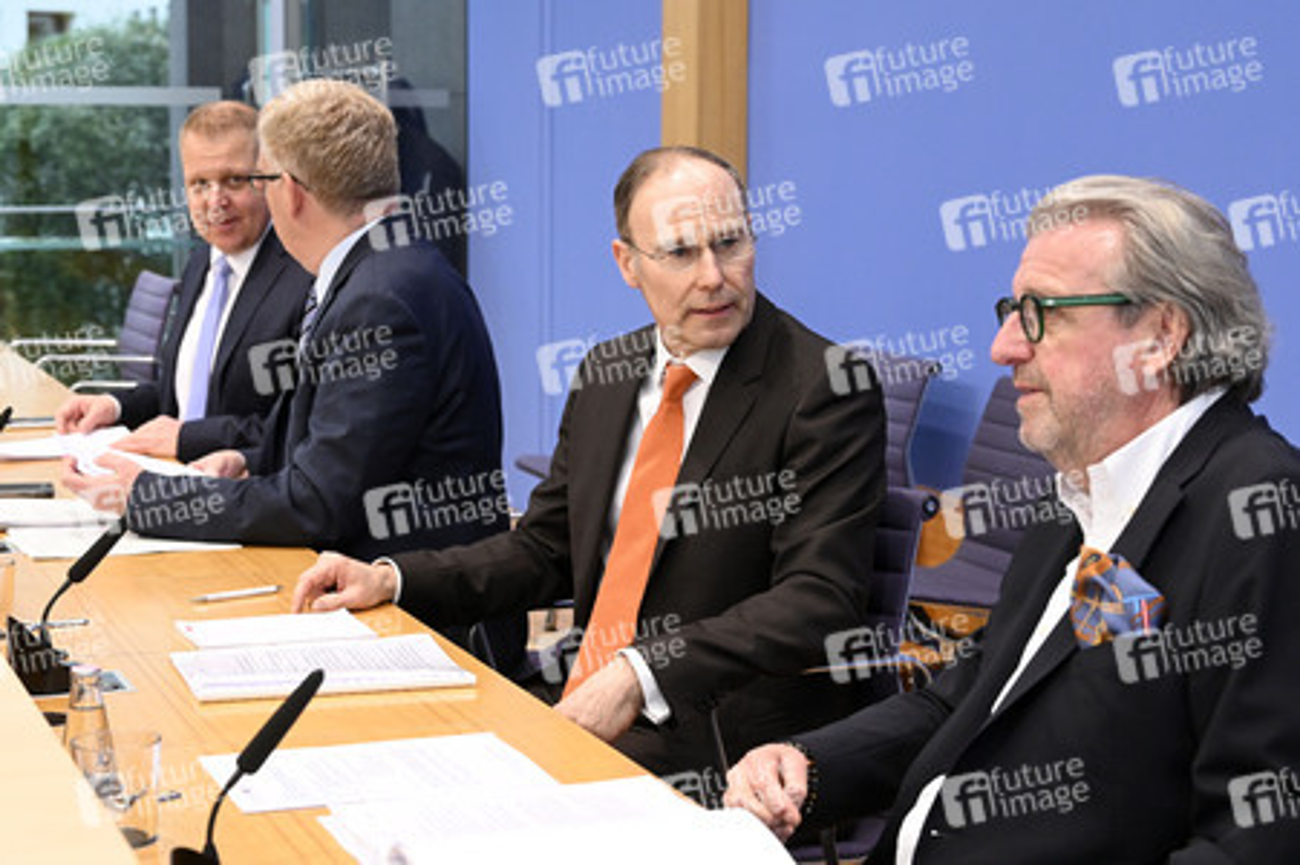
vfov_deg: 19.4
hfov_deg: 28.9
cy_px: 432
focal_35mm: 70
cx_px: 650
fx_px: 2526
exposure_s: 1/320
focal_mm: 70
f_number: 7.1
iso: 5000
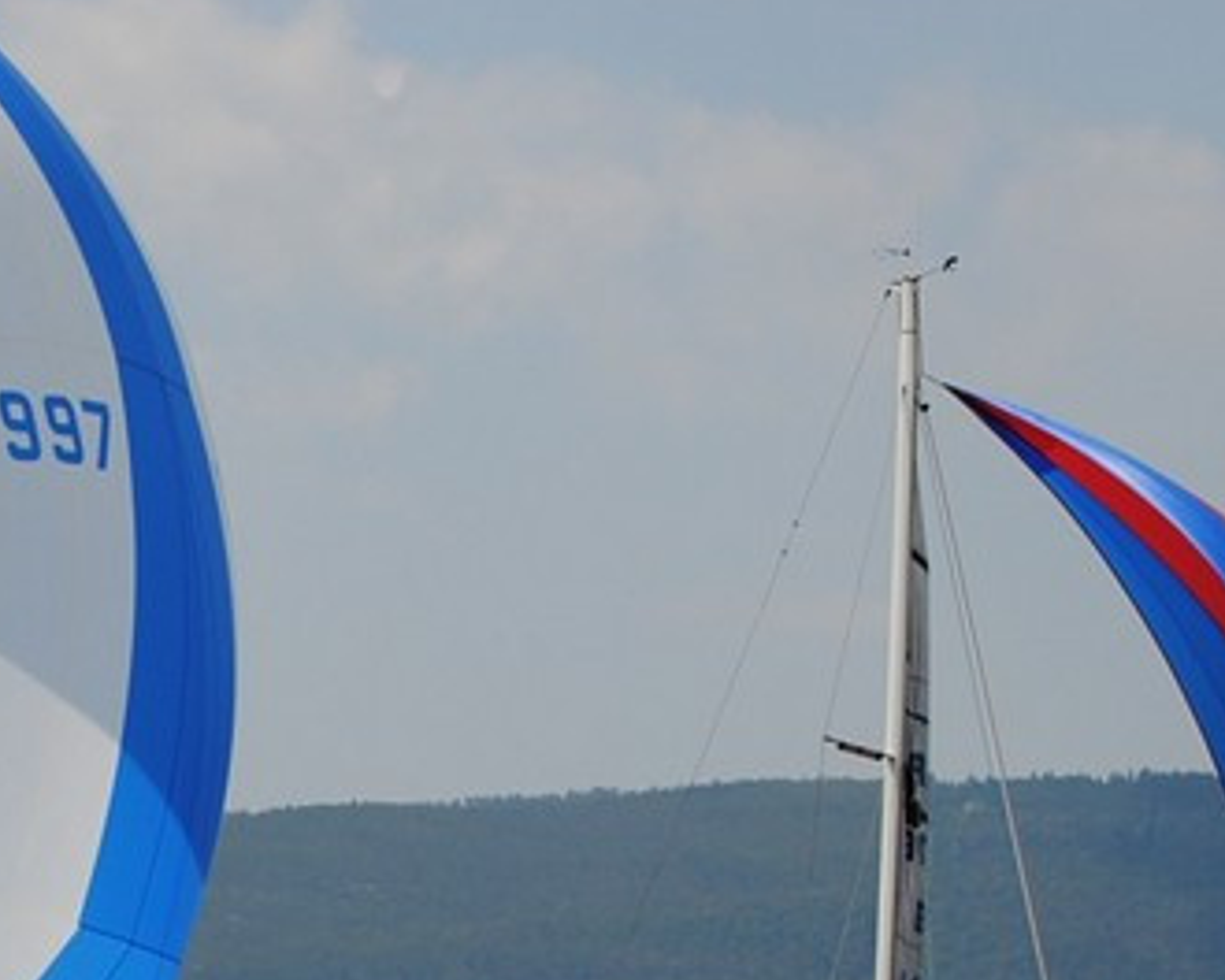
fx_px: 8718
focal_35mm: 240
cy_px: 1227
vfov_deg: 6.4
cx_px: 100
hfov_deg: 8.0
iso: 100
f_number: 9
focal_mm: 55
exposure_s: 1/320
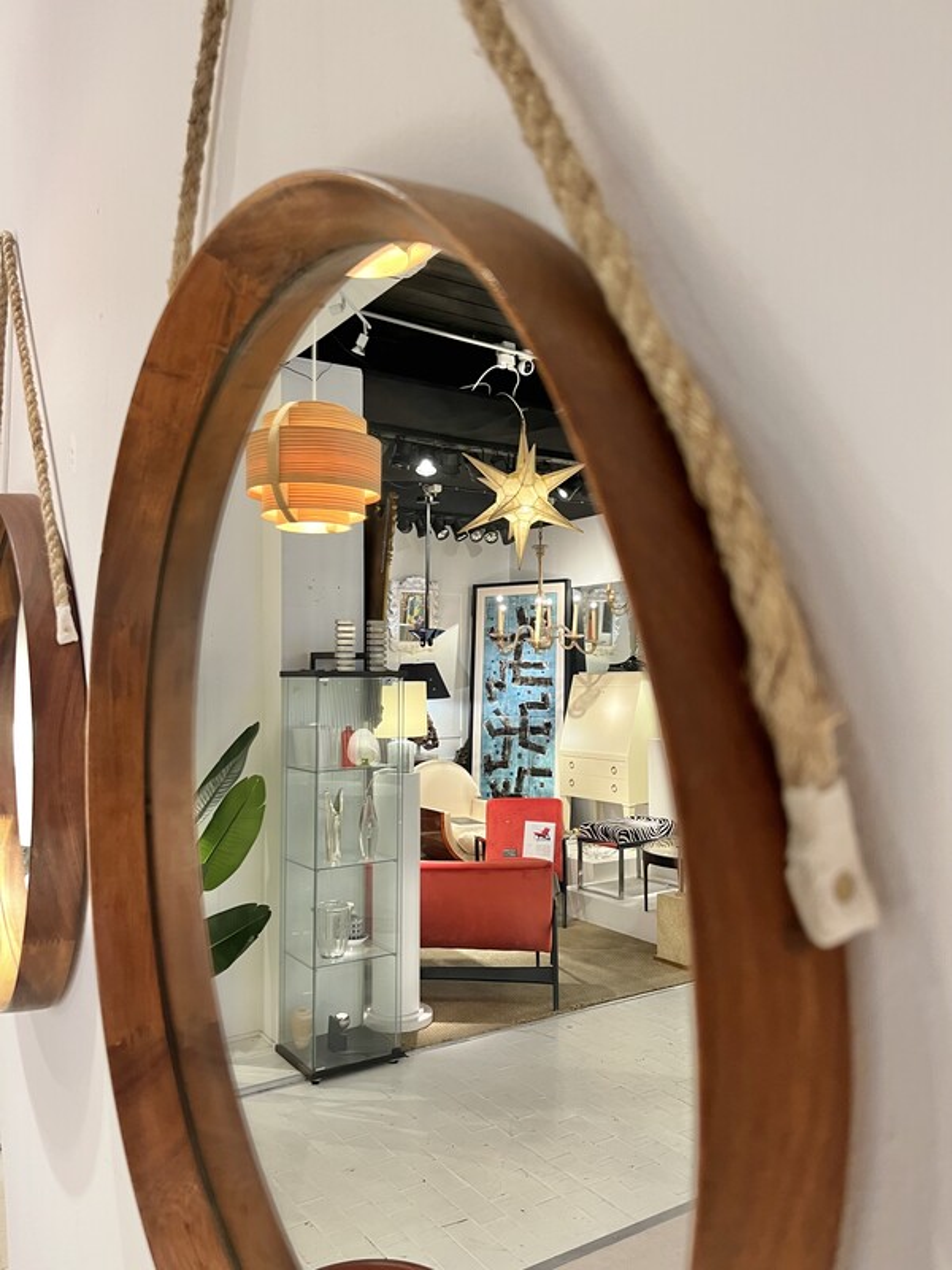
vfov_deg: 67.3
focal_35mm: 26
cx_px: 476
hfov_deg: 53.1
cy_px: 635
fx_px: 953
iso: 125
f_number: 1.6
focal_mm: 5.1
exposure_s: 1/50
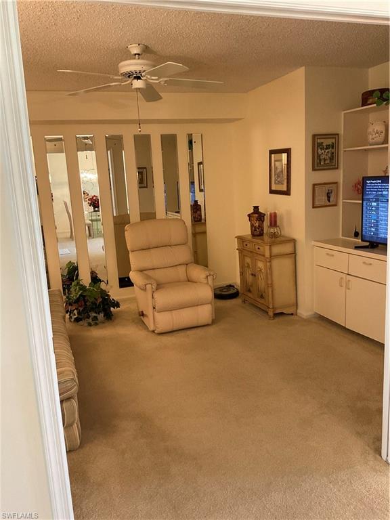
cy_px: 260
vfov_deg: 61.7
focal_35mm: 29
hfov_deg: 48.2
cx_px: 195
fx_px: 436
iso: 200
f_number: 1.8
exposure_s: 1/60
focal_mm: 3
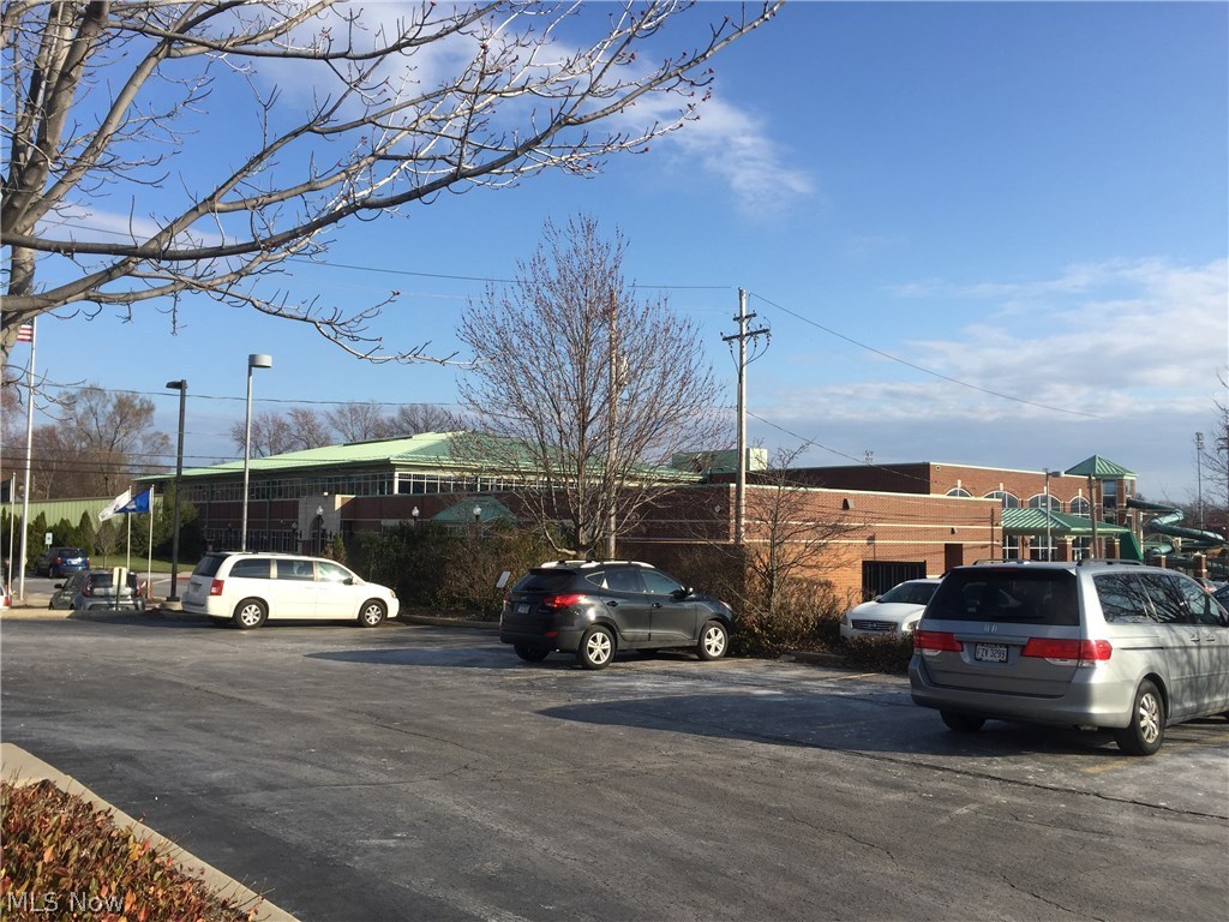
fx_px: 1030
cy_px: 461
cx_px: 614
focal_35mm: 29
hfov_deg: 61.7
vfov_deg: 48.2
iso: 32
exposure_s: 1/1522
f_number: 2.2
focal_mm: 4.15
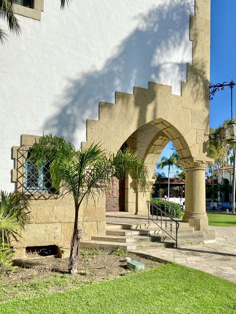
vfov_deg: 67.3
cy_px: 157
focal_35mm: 26
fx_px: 236
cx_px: 118
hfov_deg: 53.1
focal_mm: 4.25
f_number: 1.8
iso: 32
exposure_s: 1/4444
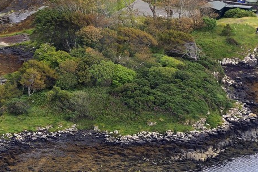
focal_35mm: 702
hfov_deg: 2.9
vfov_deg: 2.0
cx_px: -115
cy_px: 24
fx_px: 5026
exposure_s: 1/640
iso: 800
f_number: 6.3
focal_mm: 200
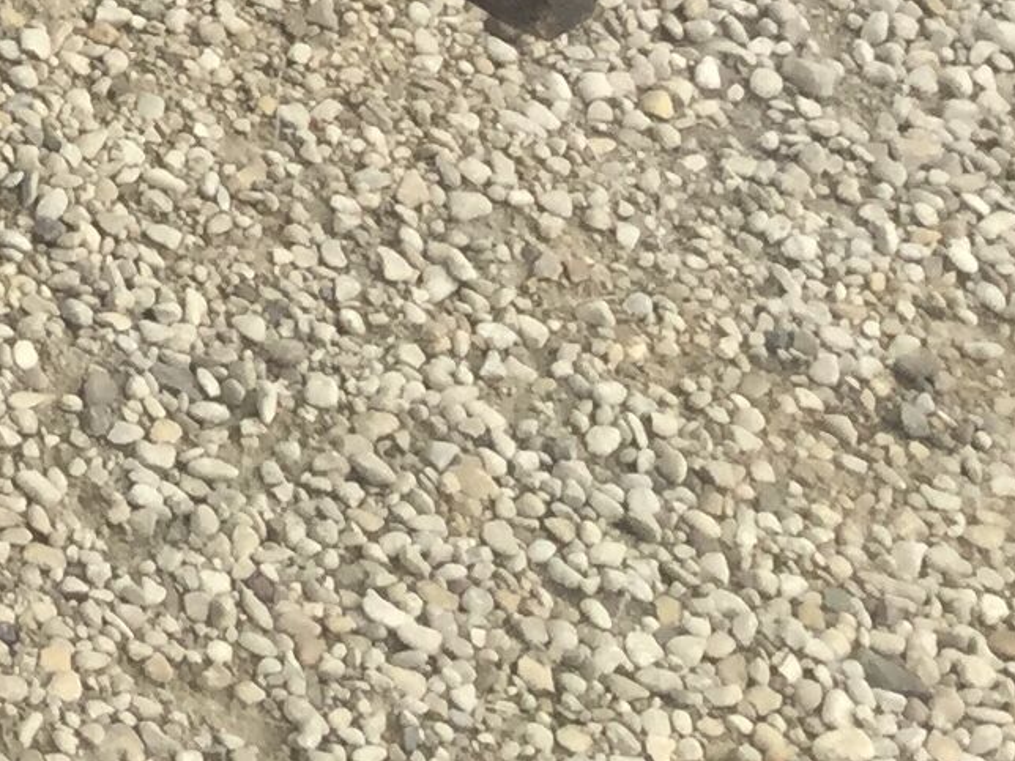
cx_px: -1273
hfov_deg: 11.0
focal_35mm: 157
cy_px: -835
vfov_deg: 8.8
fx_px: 4604
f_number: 2.4
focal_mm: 3.3
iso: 25
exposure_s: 1/522
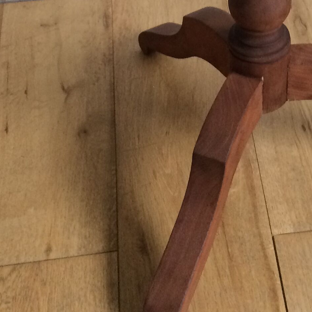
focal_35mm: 89
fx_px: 908
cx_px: 278
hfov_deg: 19.2
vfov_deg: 17.9
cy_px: -122
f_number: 2.2
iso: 80
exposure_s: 1/33
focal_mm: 4.15
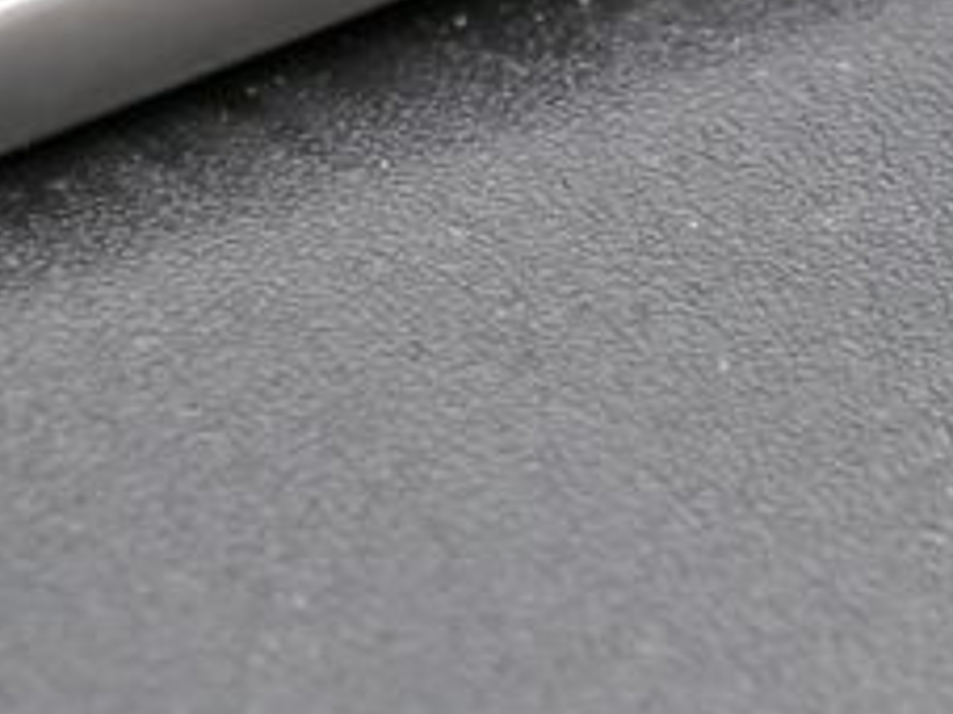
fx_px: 18986
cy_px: 29
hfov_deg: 2.9
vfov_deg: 2.2
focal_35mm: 690
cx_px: 432
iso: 1600
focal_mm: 140
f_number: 5.6
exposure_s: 1/320
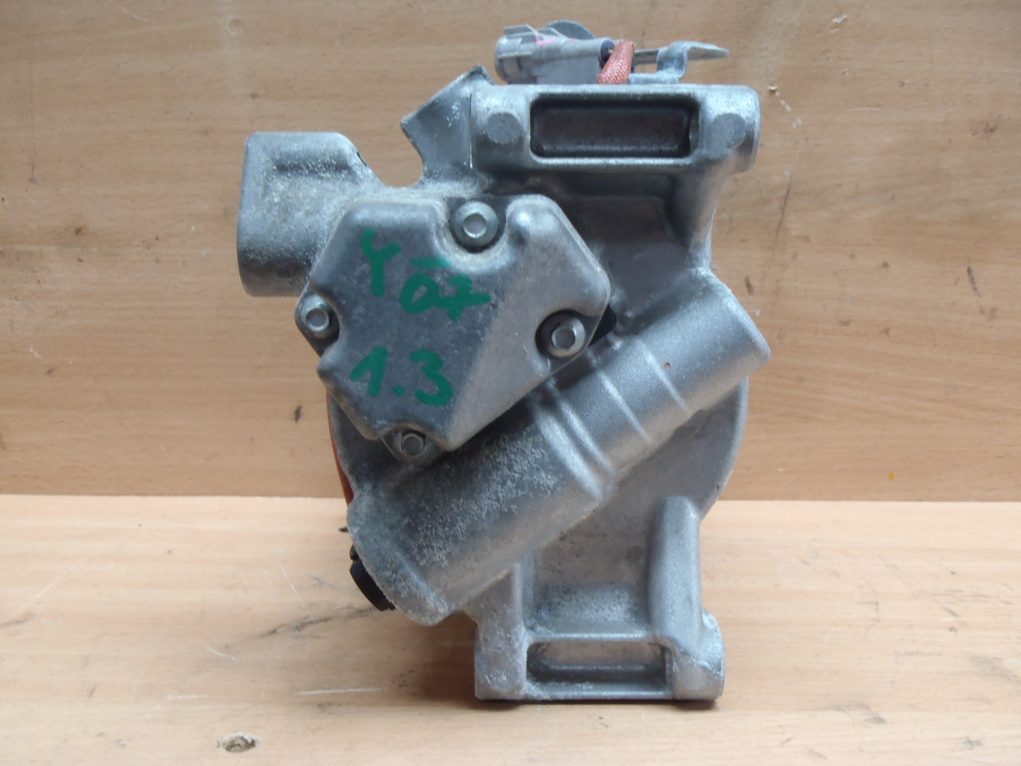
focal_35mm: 38
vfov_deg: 37.7
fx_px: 1121
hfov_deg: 49.0
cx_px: 510
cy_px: 383
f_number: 4.6
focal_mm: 6.83
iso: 200
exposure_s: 1/13
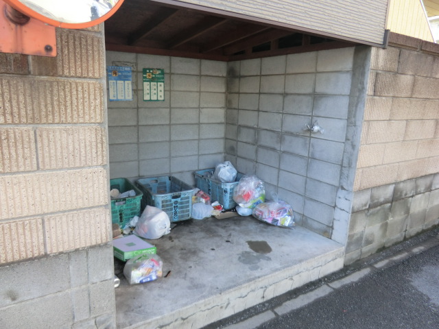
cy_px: 164
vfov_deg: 56.8
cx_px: 220
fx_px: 304
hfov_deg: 71.6
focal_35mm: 24
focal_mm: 4.3
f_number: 3.2
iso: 80
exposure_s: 1/80
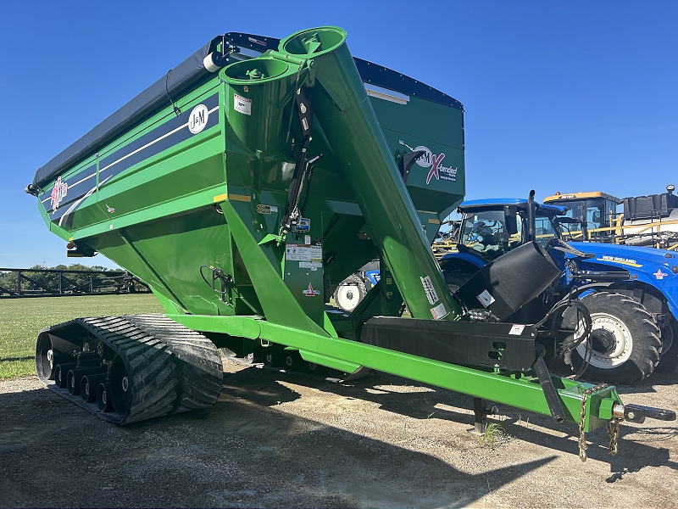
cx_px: 339
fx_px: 509
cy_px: 254
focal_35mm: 26
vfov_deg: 53.1
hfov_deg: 67.3
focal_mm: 5.7
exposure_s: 1/2165
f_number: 1.5
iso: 50
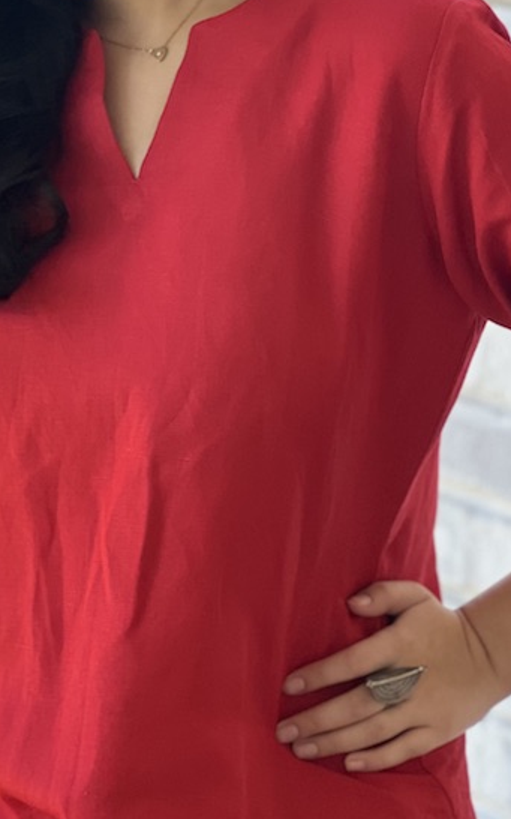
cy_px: 320
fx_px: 3322
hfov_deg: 8.8
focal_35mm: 149
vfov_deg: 14.0
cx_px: 139
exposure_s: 1/121
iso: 125
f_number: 2.8
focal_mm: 9
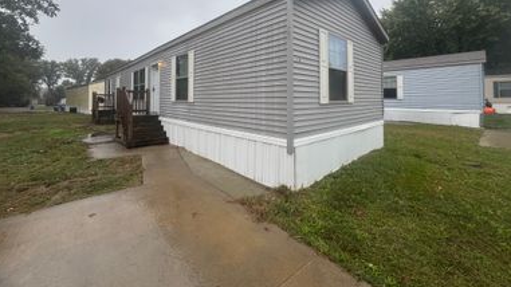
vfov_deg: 64.9
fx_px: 217
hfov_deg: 99.4
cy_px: 91
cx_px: 255
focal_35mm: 16
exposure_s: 1/220
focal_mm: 2.22
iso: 40
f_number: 2.2
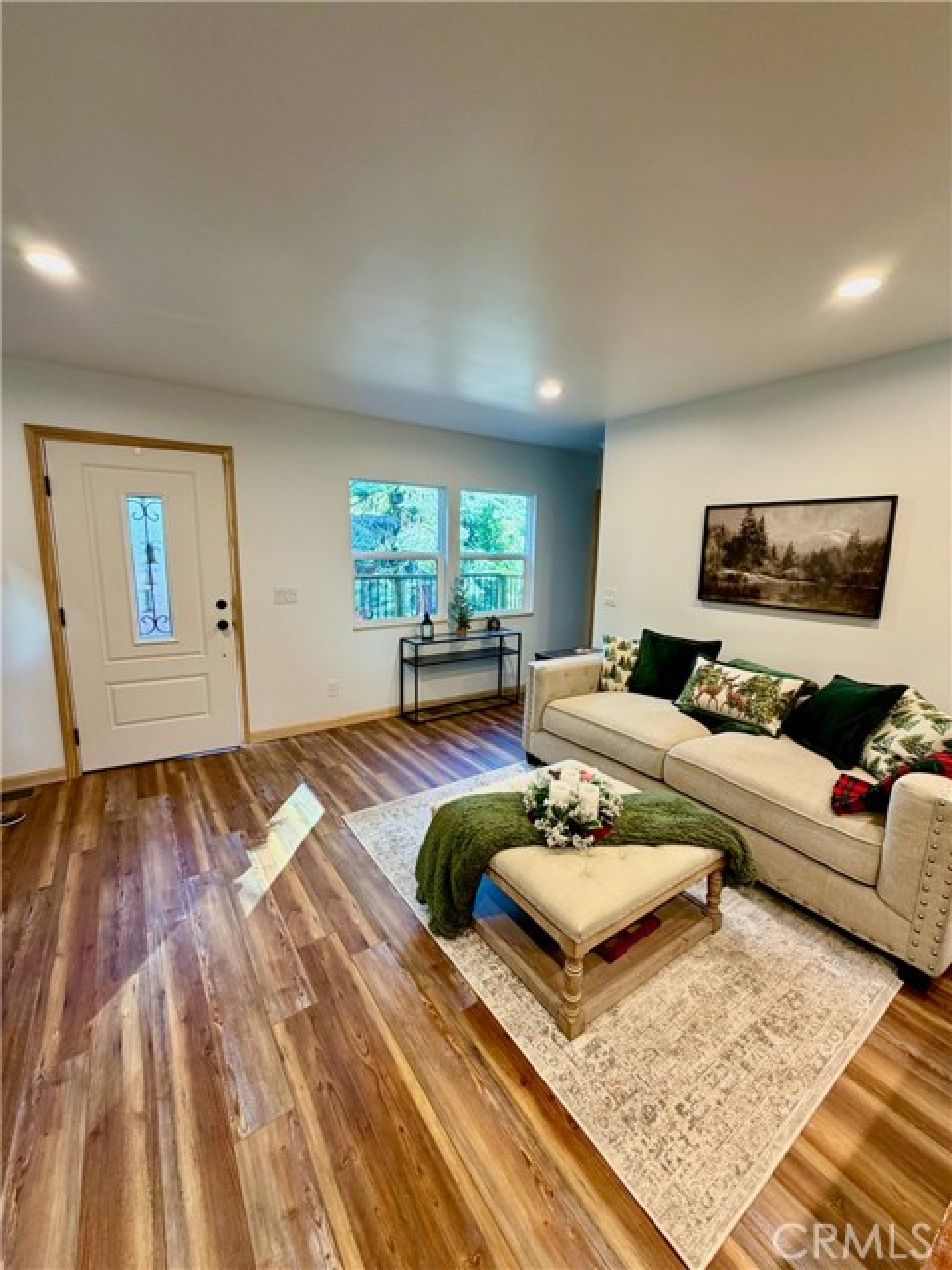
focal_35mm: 14
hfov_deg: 85.7
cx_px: 476
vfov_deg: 102.1
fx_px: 513
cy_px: 635
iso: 200
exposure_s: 1/60
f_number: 2.2
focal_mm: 2.22
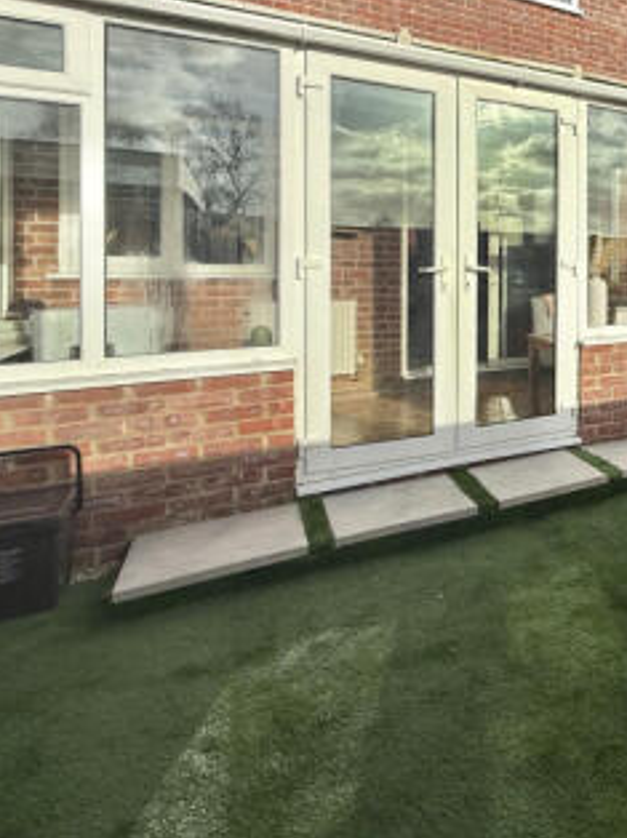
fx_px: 629
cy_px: 271
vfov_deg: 65.3
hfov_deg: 41.0
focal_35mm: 26
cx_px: 708
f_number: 2.2
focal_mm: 2.22
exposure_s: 1/3125
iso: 50
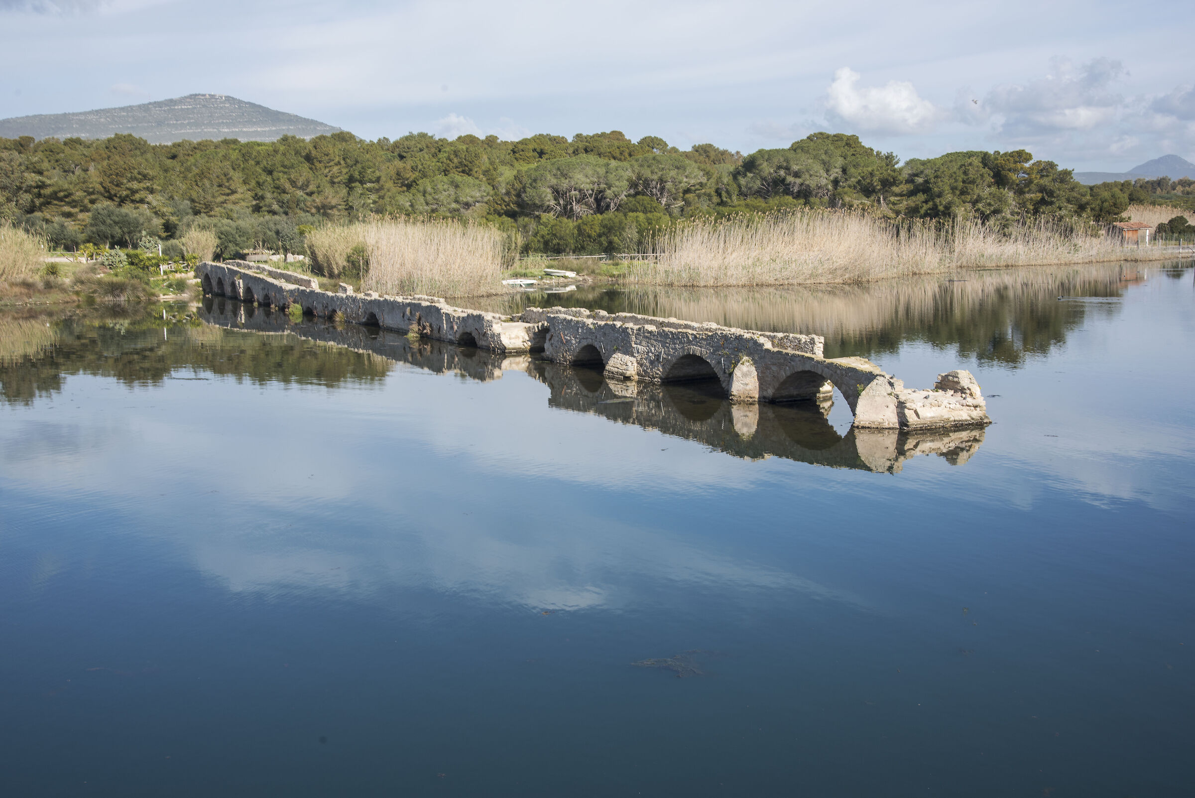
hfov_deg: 44.5
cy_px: 399
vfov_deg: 30.5
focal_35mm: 44
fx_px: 1461
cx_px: 598
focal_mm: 44
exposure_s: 1/125
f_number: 11
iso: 100
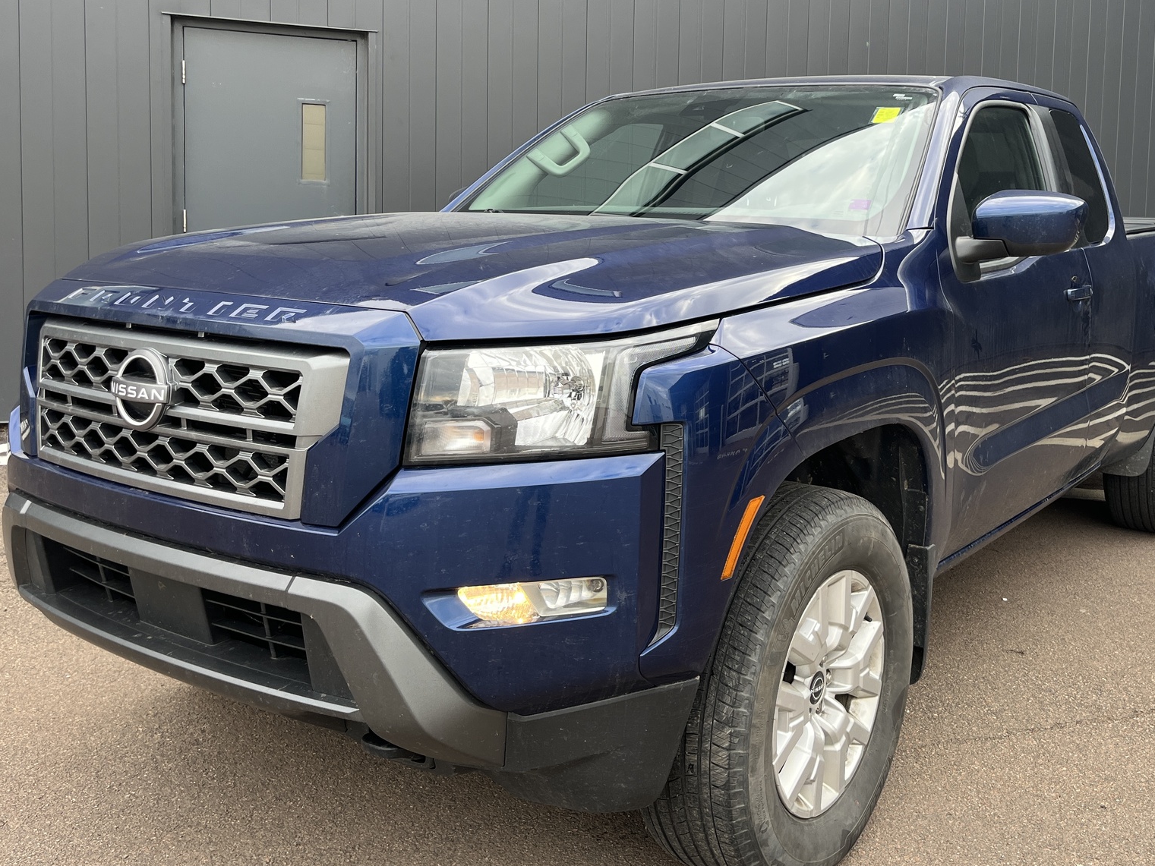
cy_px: 331
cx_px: 679
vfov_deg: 40.5
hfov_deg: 52.3
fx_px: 1168
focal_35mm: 35
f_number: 1.6
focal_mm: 5.1
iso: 40
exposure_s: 1/229
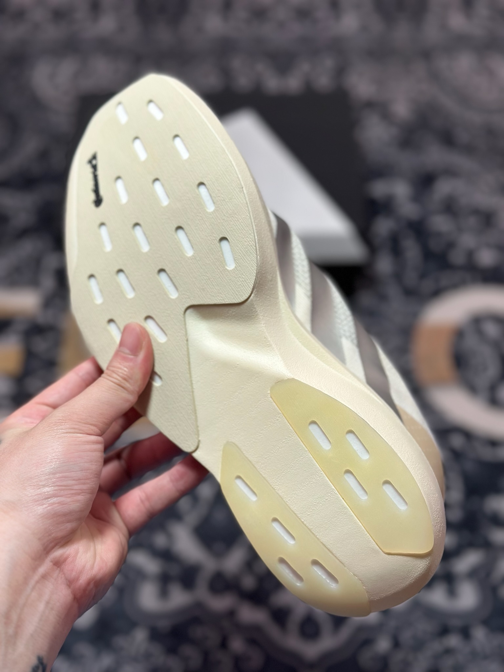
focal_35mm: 48
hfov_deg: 30.3
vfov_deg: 39.7
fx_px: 932
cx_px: 252
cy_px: 336
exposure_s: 1/894
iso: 80
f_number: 1.78
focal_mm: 6.86
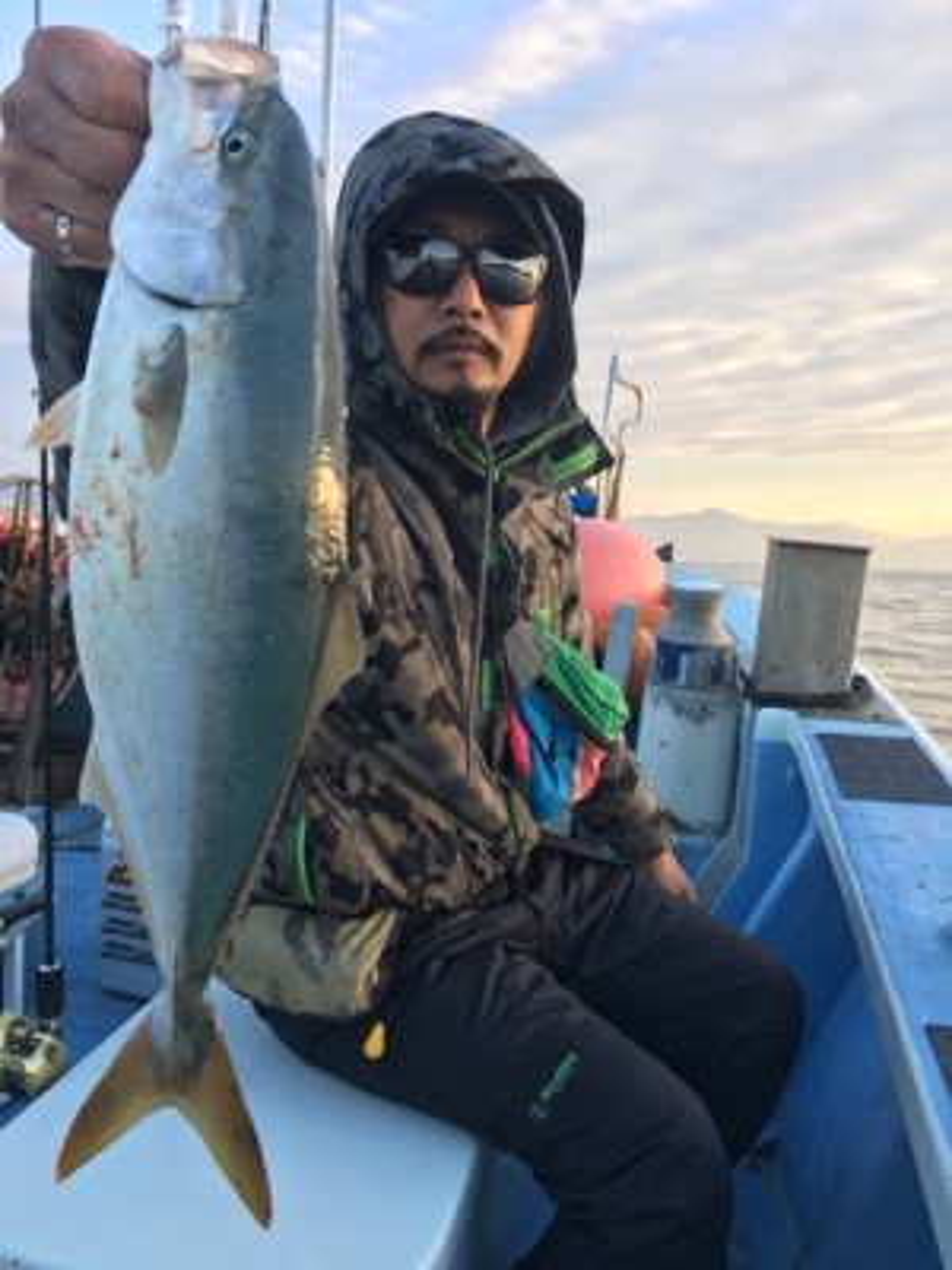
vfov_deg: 61.7
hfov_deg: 48.2
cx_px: 476
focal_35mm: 29
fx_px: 1063
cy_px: 635
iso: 25
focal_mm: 4.15
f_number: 2.2
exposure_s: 1/121
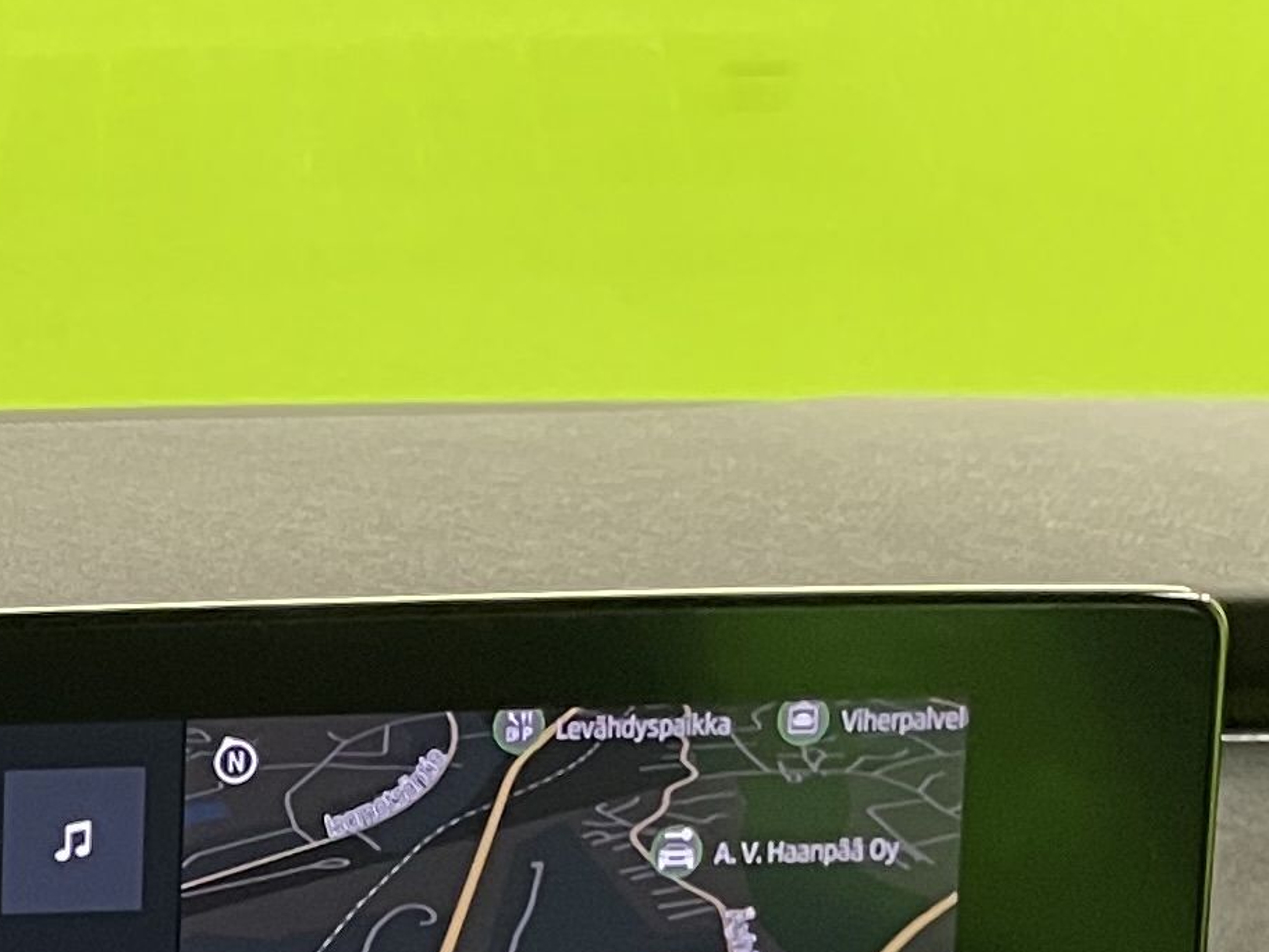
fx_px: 4216
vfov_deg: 11.7
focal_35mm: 115
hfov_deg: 14.8
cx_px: -1044
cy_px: 1830
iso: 400
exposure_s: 1/33
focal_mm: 4.2
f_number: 1.6
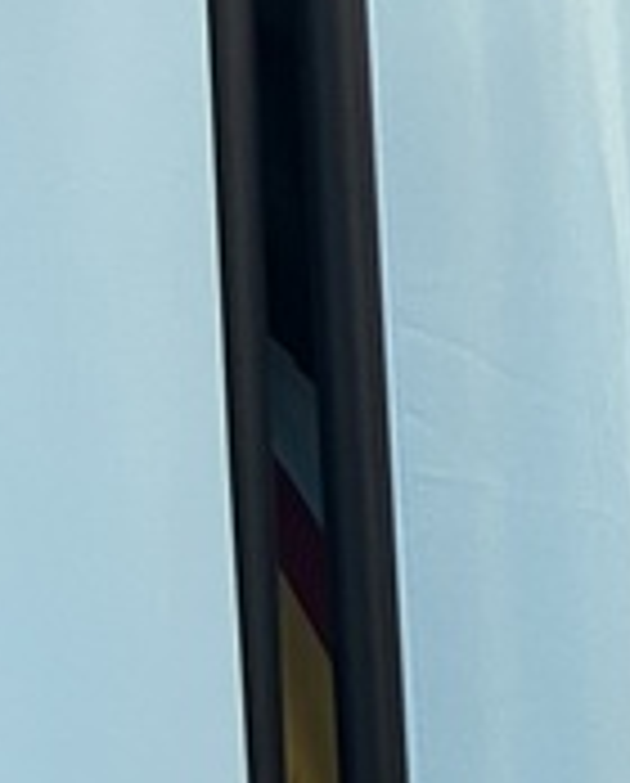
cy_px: 914
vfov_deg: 12.6
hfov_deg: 9.1
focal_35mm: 149
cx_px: 1620
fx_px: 3461
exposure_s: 1/60
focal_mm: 5.7
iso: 80
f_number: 1.5
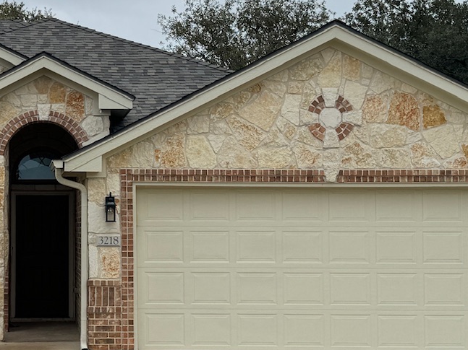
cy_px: 190
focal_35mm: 76
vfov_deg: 19.4
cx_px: 47
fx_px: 1027
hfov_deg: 24.9
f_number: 1.78
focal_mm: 6.76
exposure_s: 1/4049
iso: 80
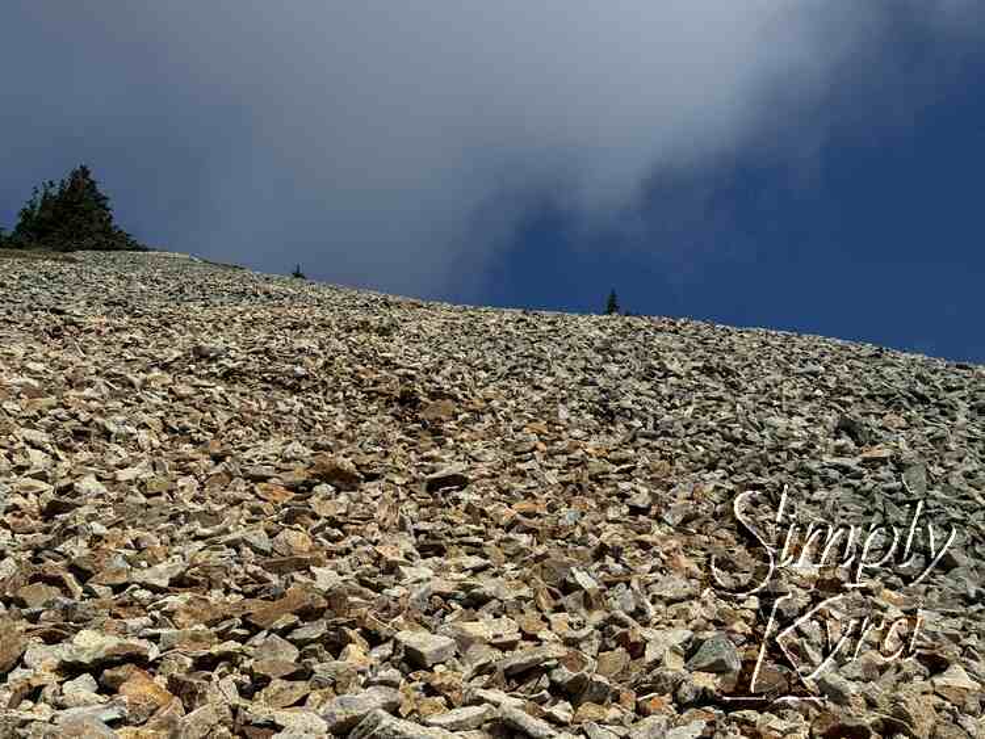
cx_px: 492
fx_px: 1366
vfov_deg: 30.3
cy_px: 370
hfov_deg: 39.6
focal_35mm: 48
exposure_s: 1/7937
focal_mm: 6.76
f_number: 1.78
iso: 64
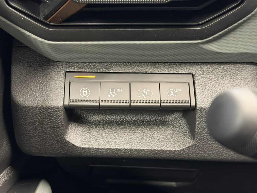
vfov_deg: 30.3
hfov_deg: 39.7
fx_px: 356
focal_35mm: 48
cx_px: 128
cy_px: 96
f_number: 1.78
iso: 500
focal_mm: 6.76
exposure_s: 1/25
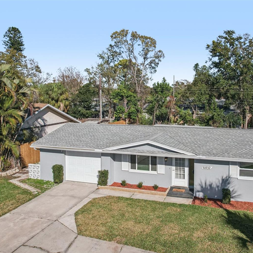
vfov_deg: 55.6
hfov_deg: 54.8
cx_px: 163
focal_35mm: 29
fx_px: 240
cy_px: 131
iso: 400
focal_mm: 8.4
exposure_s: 1/2500
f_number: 2.8
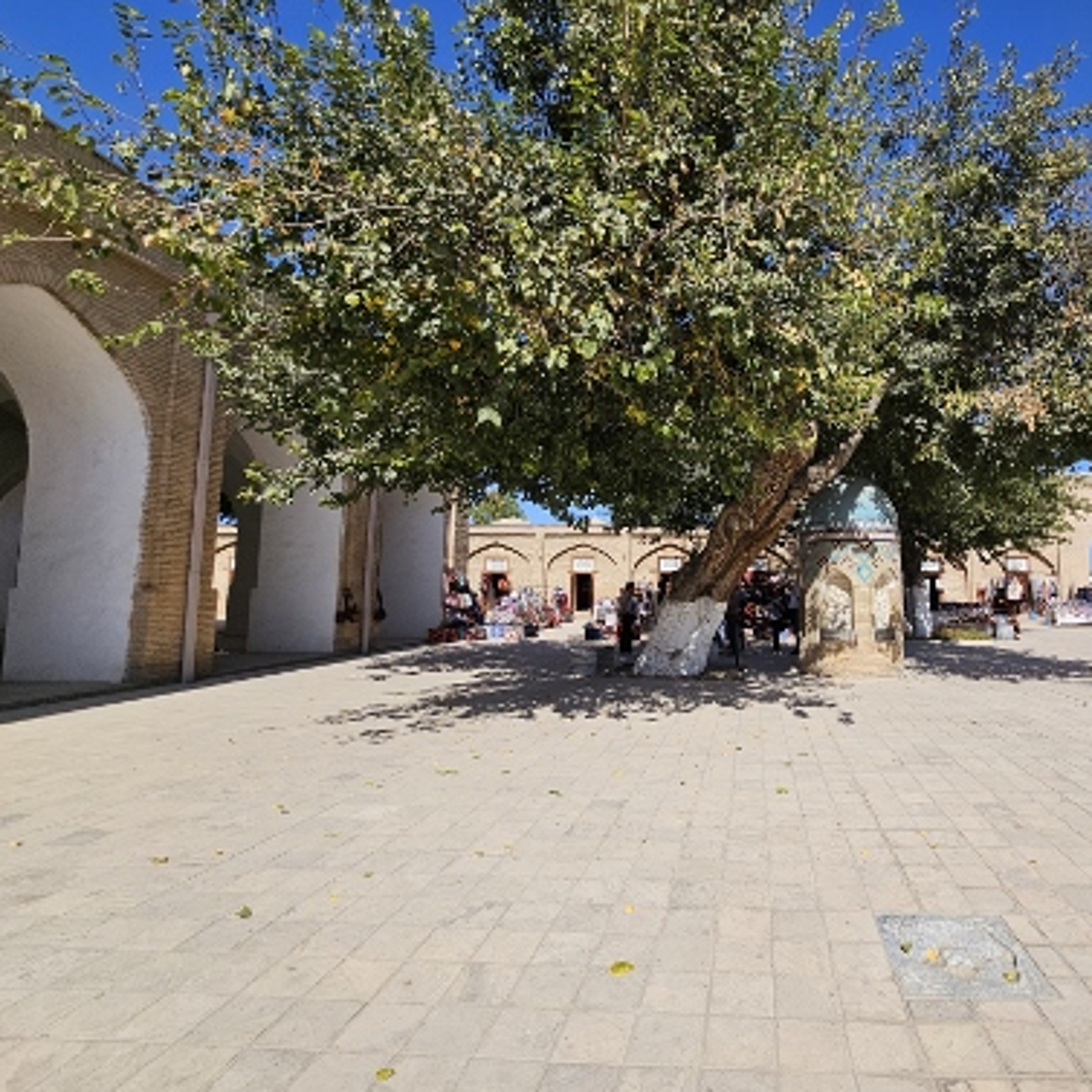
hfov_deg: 84.3
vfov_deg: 87.4
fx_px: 571
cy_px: 539
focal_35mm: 16
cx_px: 731
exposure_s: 1/3134
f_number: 2.2
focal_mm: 2.2
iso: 50
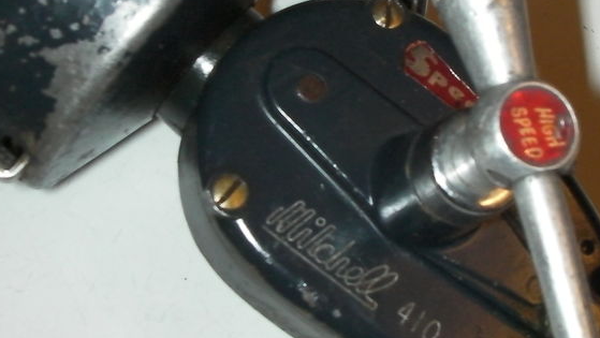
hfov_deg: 28.6
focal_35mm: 74
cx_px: 305
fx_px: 1178
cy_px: 90
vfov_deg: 16.3
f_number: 5.6
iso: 200
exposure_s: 1/30
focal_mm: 6.3
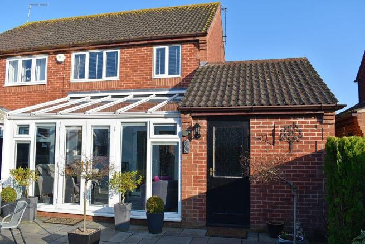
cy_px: 122
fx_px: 304
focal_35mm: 30
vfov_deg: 43.6
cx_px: 182
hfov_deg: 61.9
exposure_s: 1/250
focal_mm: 20
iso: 100
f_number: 8
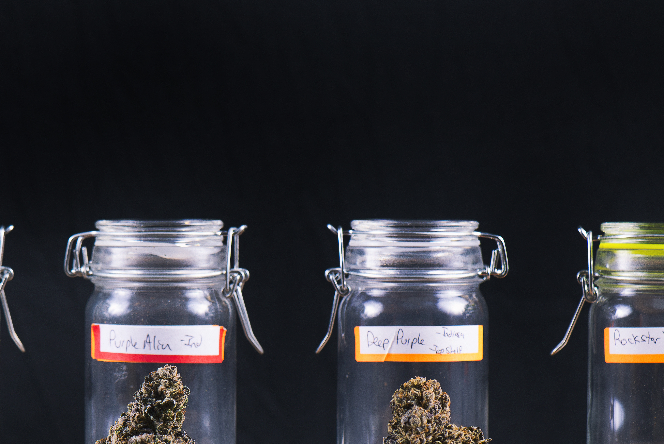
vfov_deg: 9.0
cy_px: 372
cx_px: 268
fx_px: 2805
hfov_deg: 13.5
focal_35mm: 152
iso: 125
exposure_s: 1/160
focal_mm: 85
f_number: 6.3
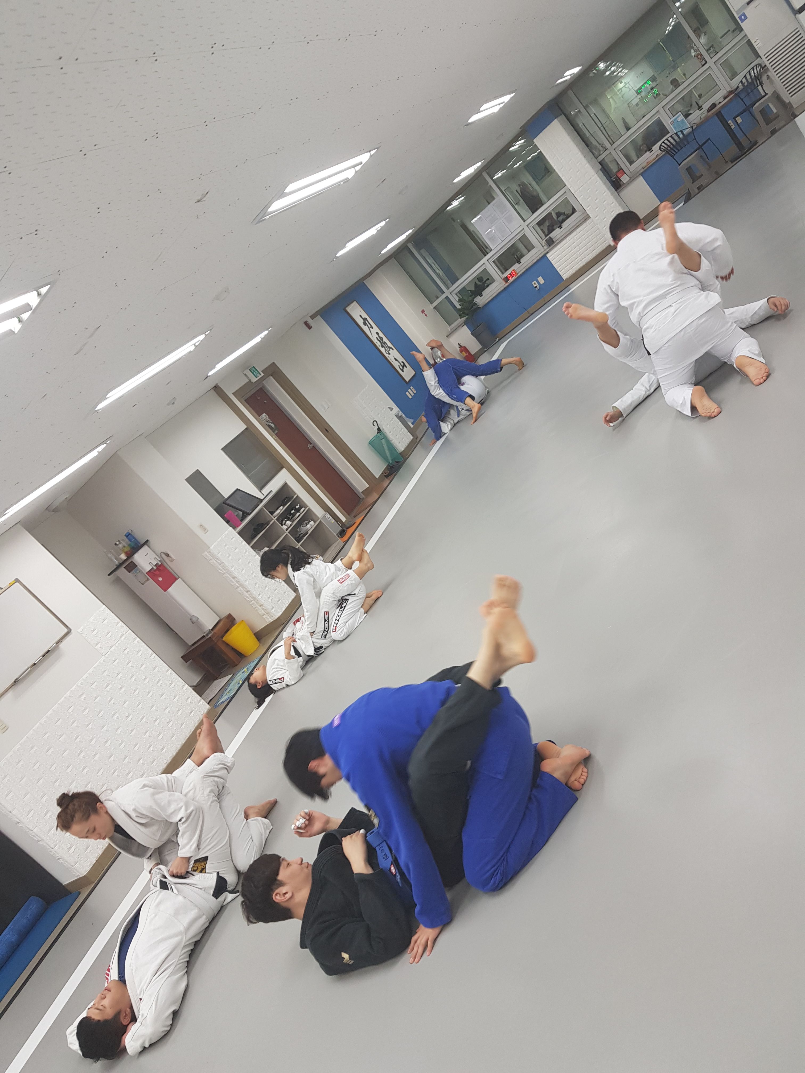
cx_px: 402
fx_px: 806
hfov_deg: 53.1
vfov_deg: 67.3
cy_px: 536
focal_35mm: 26
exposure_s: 1/60
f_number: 1.7
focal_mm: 4.3
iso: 64
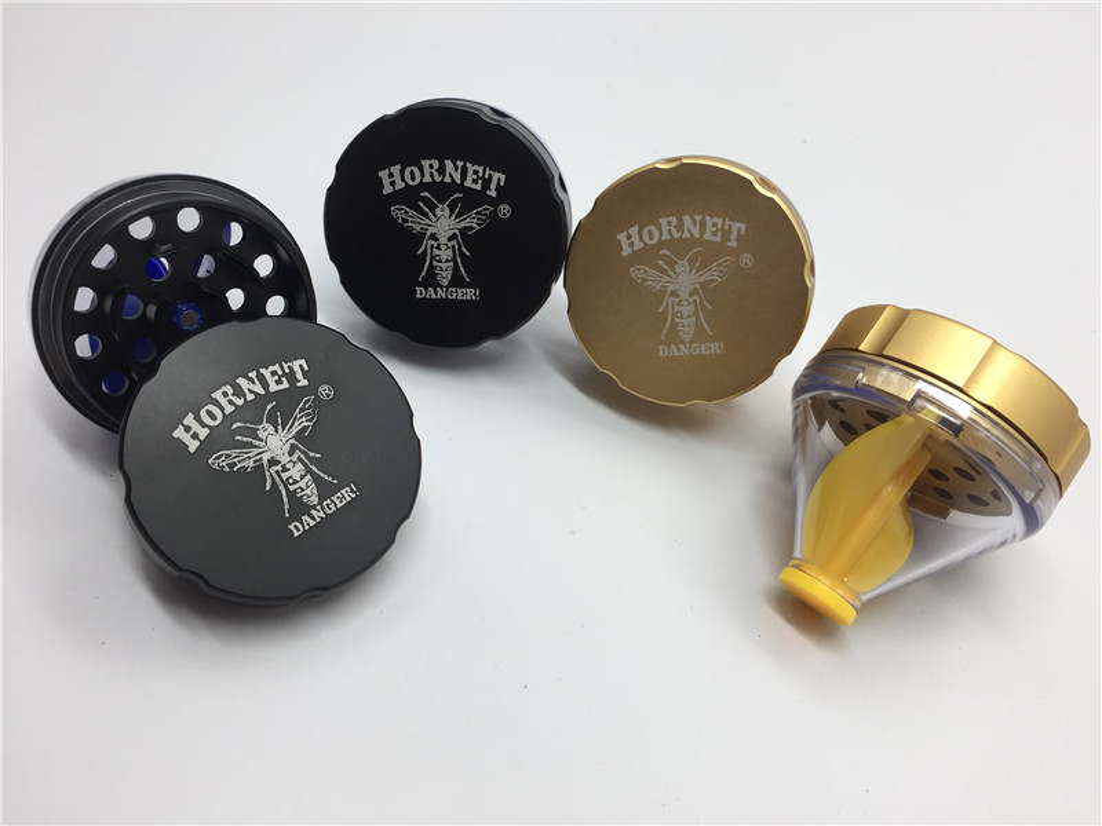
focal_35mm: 29
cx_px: 551
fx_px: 923
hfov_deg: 61.7
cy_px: 413
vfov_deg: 48.2
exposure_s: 1/100
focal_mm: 4.15
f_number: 2.2
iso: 32
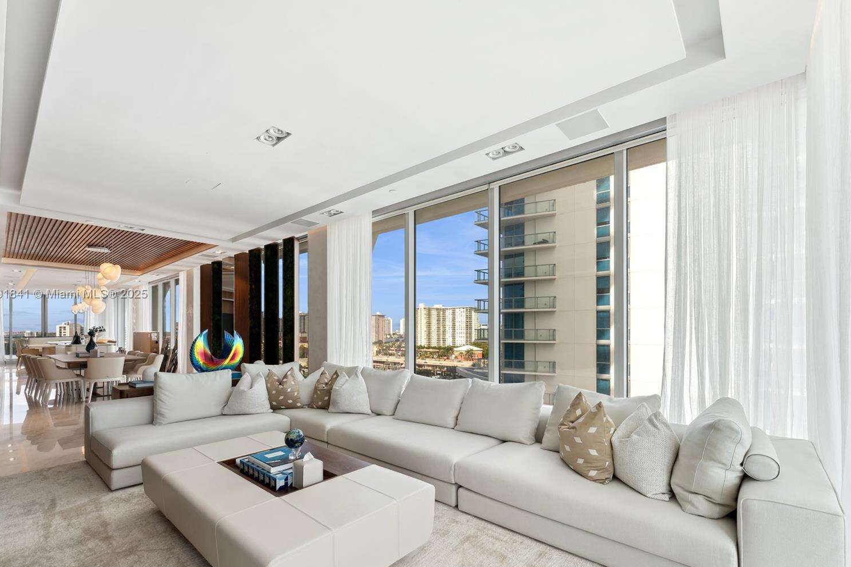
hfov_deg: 100.4
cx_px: 421
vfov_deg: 77.3
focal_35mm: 15
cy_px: 295
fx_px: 355
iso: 200
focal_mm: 14
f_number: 9
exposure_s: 1/125
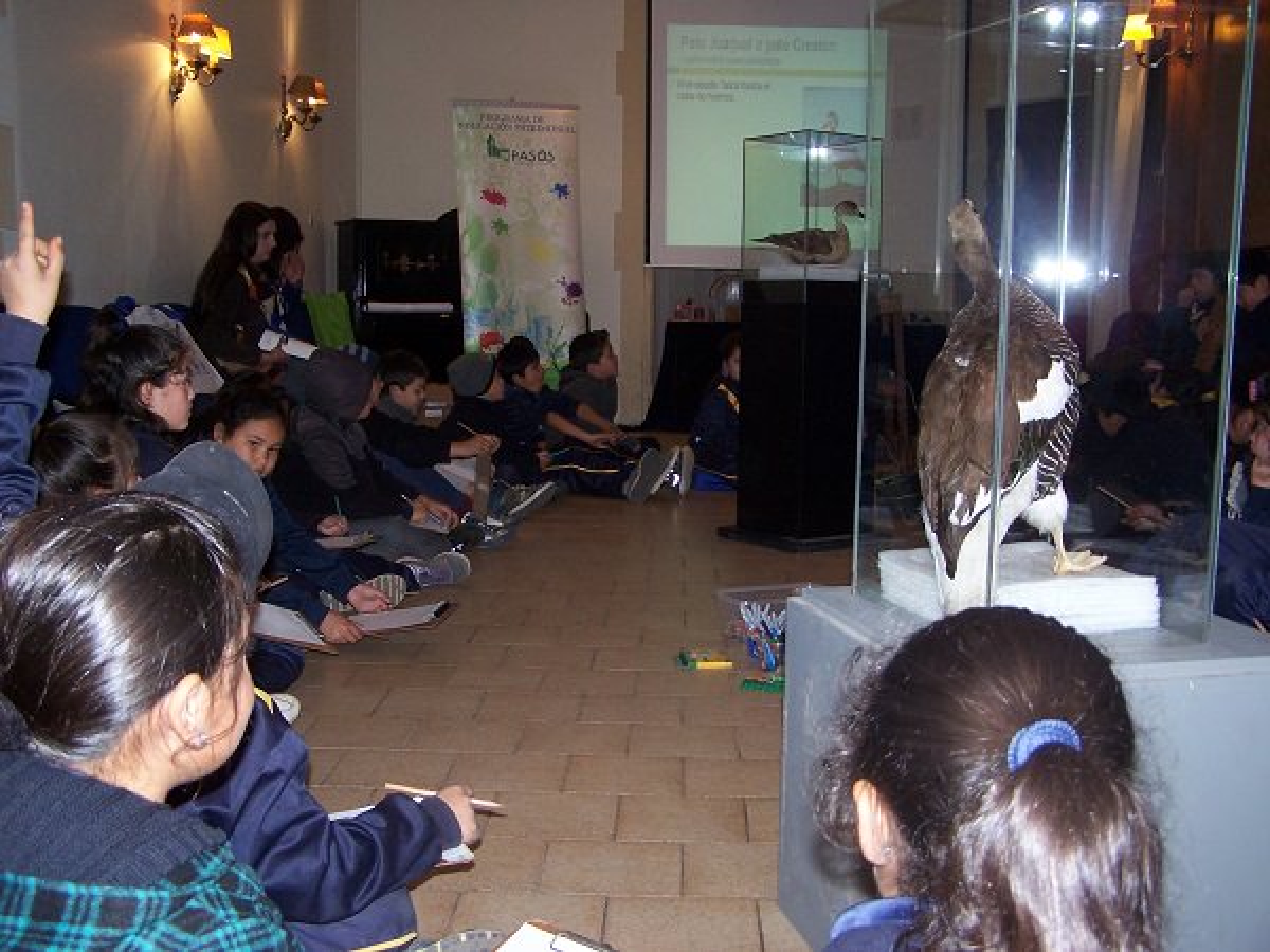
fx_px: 1394
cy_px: 476
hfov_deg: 49.0
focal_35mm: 38
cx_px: 635
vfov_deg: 37.7
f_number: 2.8
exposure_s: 1/60
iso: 140
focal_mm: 6.3
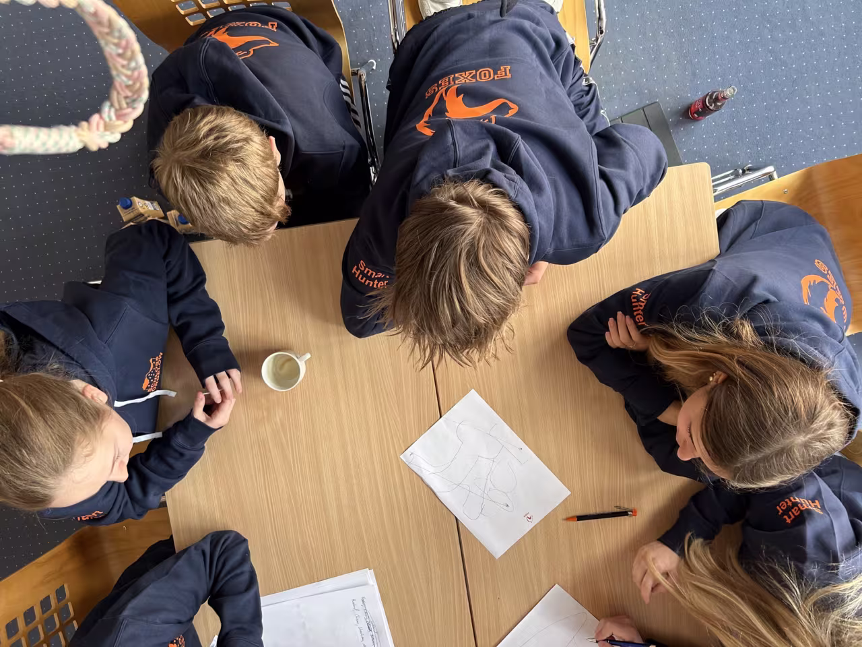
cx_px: 431
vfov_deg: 53.1
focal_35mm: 26
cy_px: 324
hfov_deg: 67.3
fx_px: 647
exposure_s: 1/121
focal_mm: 5.7
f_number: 1.5
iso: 100
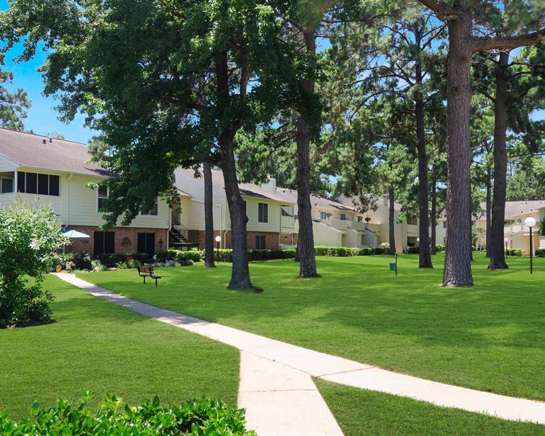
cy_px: 212
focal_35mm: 35
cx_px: 263
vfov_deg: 42.2
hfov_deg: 51.5
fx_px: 565
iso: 200
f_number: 8
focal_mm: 20
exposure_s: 1/250
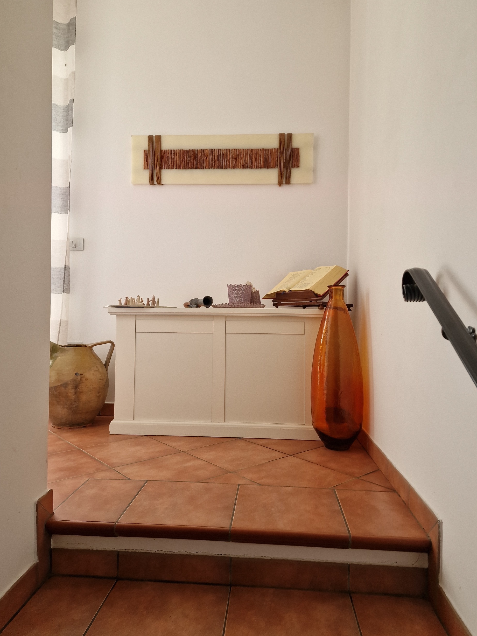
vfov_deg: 71.6
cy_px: 317
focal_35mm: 24
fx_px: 441
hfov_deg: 56.8
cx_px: 232
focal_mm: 6.4
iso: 50
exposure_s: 1/120
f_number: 1.8
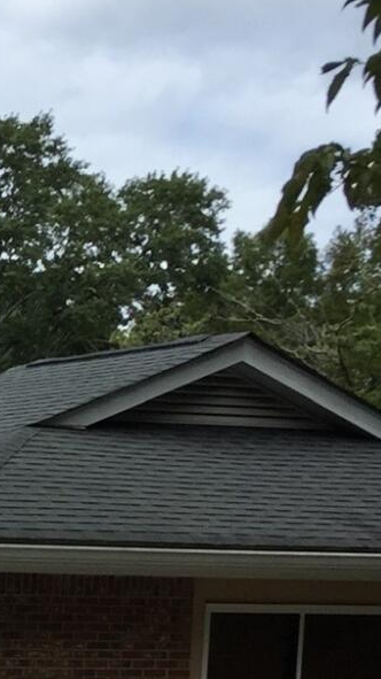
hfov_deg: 10.3
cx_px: -419
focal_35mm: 107
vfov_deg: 19.4
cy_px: 699
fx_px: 1924
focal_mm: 4.15
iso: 32
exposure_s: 1/1980
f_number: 2.2
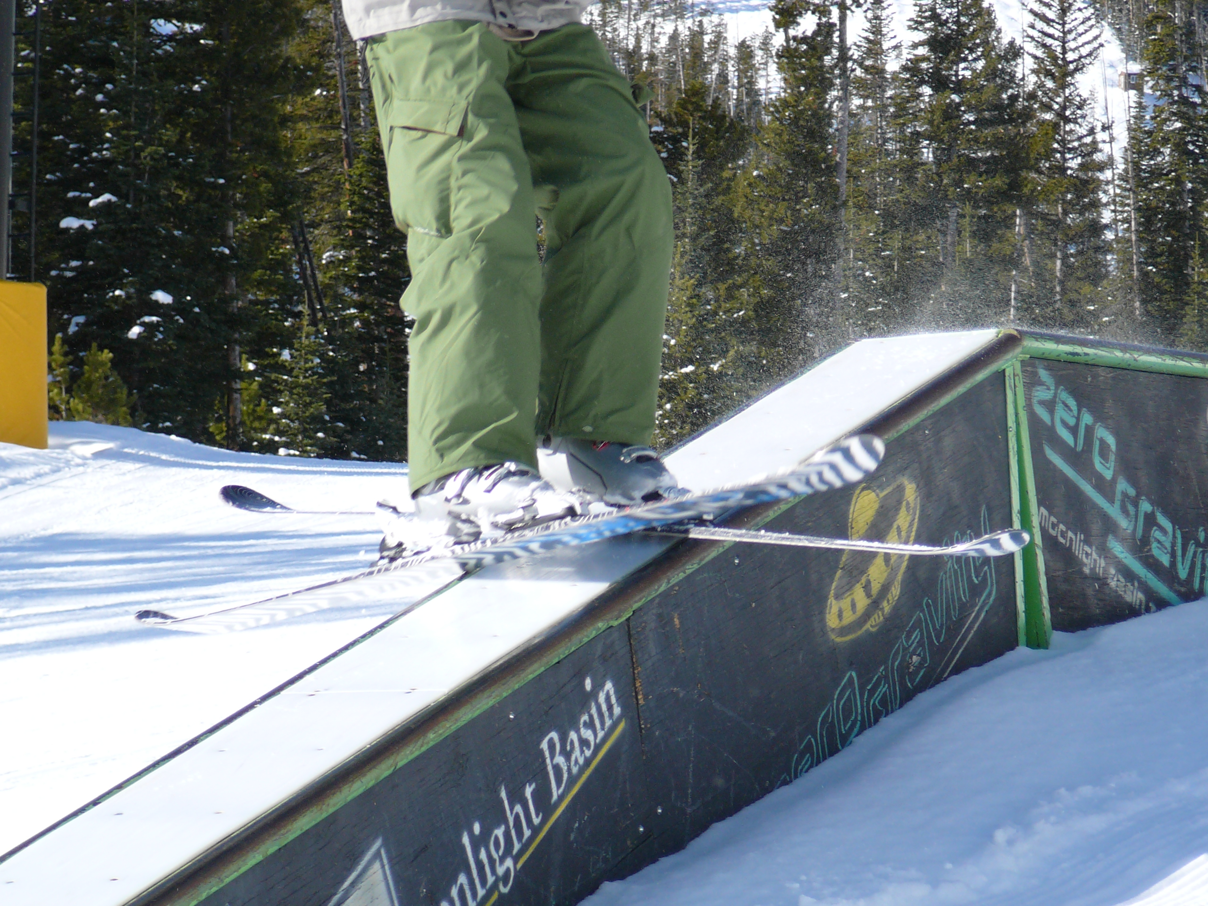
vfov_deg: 9.2
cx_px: 604
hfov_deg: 12.3
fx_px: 5618
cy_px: 453
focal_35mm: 161
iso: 80
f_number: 4
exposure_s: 1/500
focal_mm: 23.9
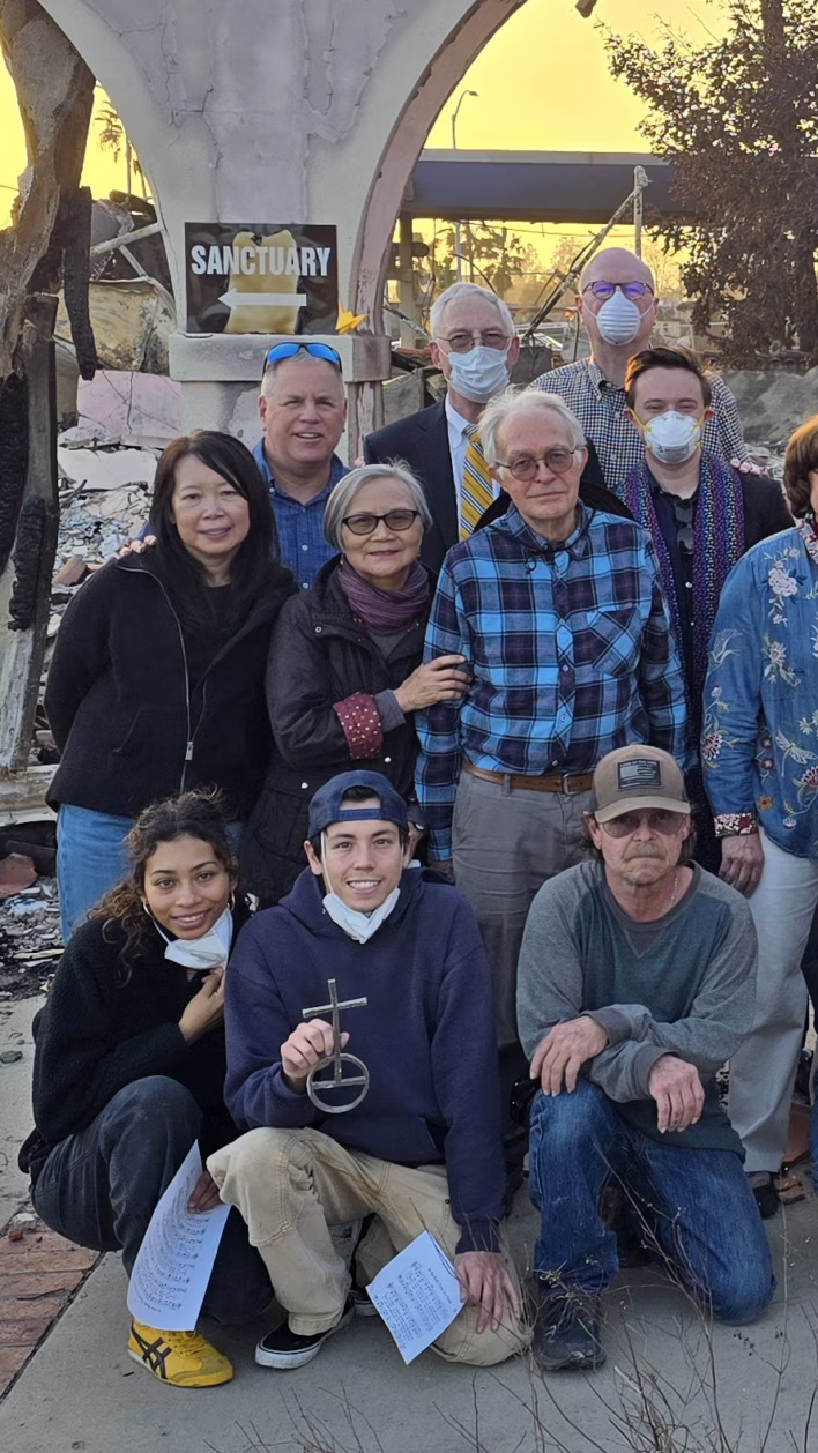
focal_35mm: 51
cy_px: 759
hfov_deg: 20.3
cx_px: 1212
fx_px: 1966
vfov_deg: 40.6
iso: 12
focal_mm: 6.3
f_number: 1.7
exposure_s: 1/250
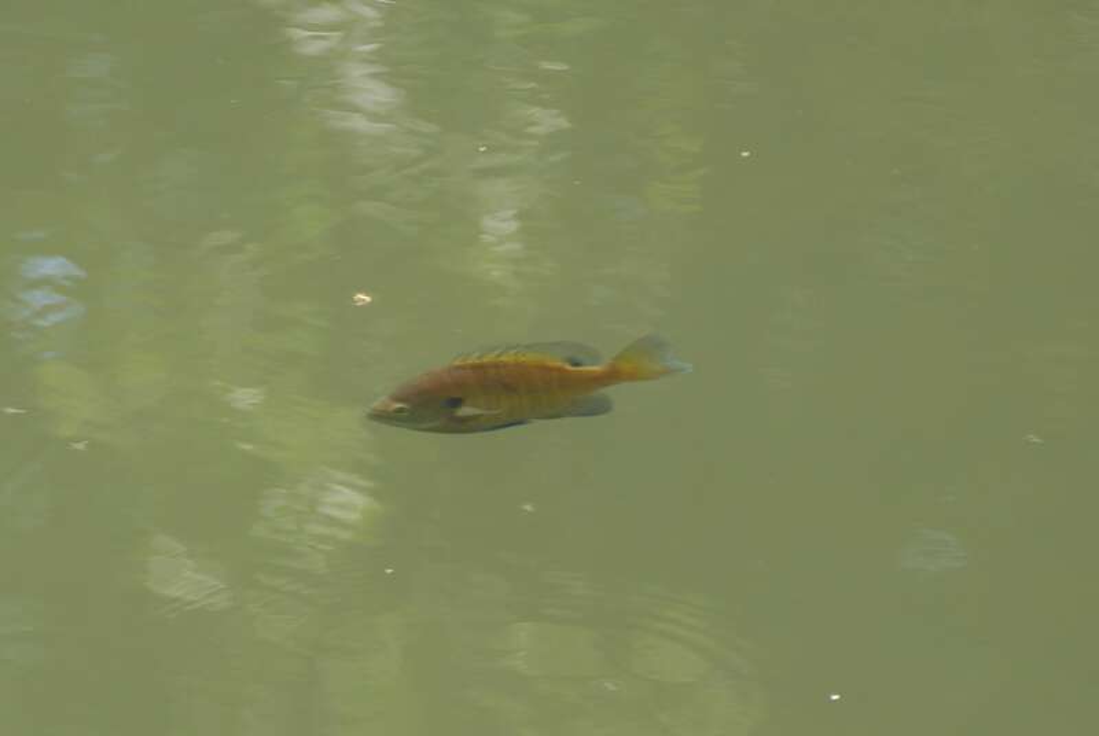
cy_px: 368
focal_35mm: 300
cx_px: 550
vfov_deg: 4.6
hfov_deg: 6.9
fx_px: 9172
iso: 200
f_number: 5.6
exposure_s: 1/100
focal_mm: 200
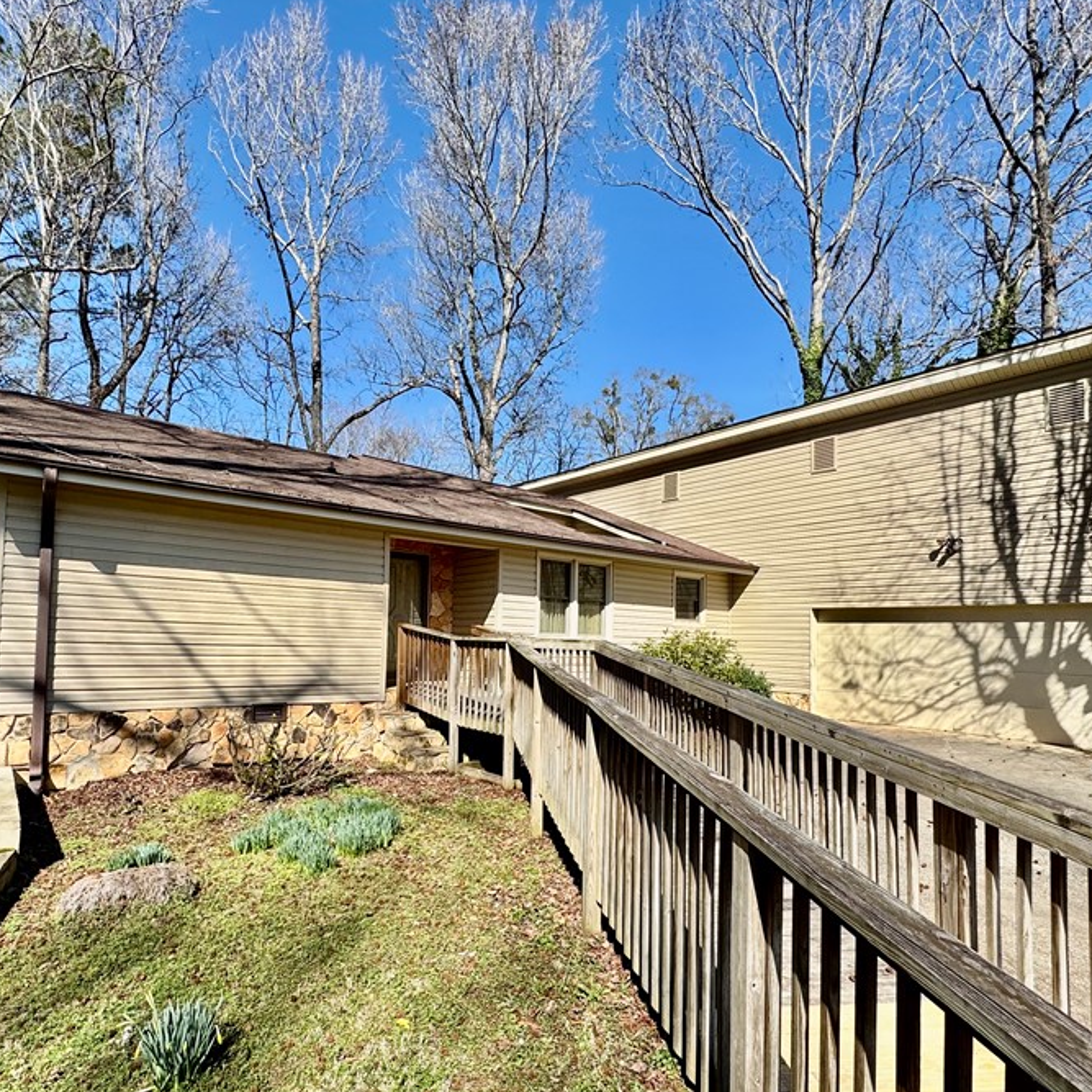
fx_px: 678
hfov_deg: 77.6
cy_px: 611
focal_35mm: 19
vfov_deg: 77.4
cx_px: 512
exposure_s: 1/1976
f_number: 2.2
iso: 50
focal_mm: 2.22
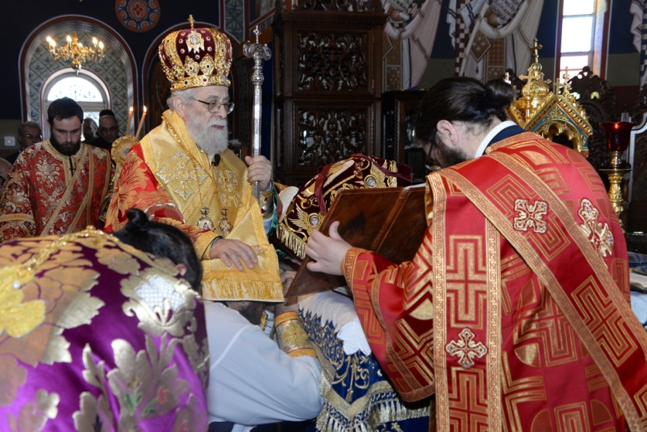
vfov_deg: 31.9
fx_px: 755
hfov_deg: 46.4
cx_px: 324
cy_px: 216
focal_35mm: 42
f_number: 5.6
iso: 1000
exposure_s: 1/80
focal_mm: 42
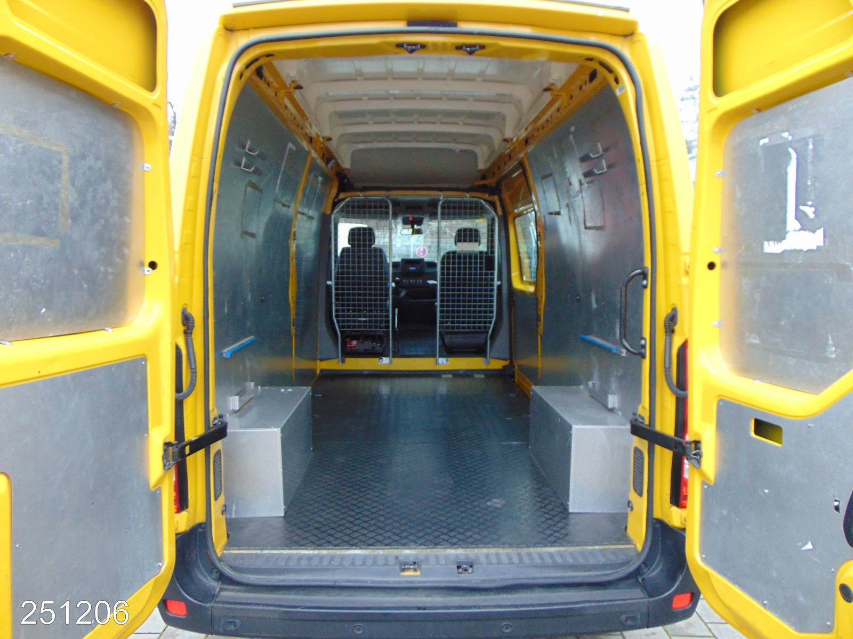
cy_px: 320
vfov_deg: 54.9
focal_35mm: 25
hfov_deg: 69.4
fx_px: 616
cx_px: 426
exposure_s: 1/30
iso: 80
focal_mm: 4.5
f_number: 3
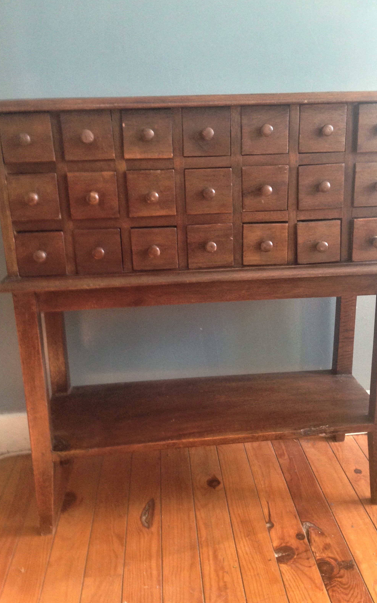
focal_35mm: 36
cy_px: 304
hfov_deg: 35.3
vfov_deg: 54.0
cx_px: 209
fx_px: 592
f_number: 2.4
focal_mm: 4.12
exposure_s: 1/20
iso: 125
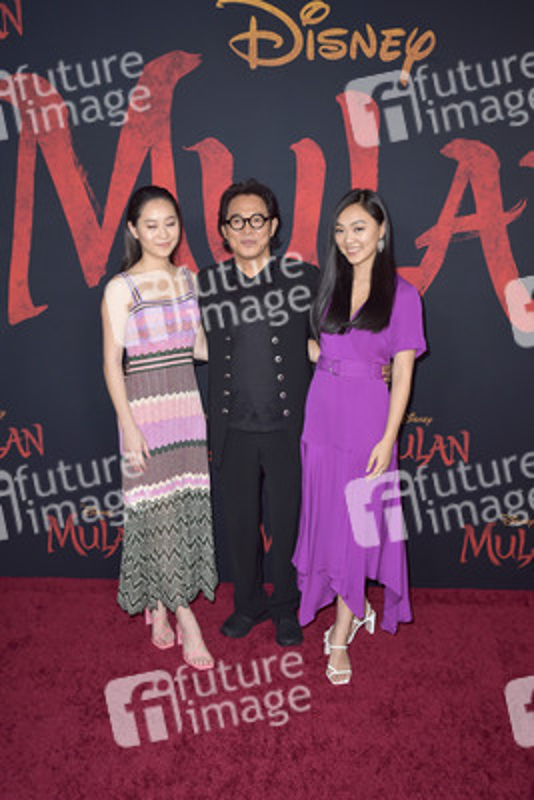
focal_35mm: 32
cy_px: 400
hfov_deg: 41.1
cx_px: 267
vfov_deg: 58.7
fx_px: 711
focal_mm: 32
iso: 400
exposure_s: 1/250
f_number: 7.1
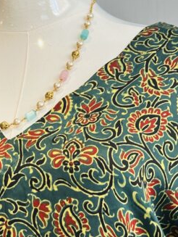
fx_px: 595
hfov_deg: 16.8
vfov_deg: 22.5
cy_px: 140
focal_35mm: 87
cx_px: 18
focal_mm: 6.86
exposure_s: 1/60
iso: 160
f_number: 1.78
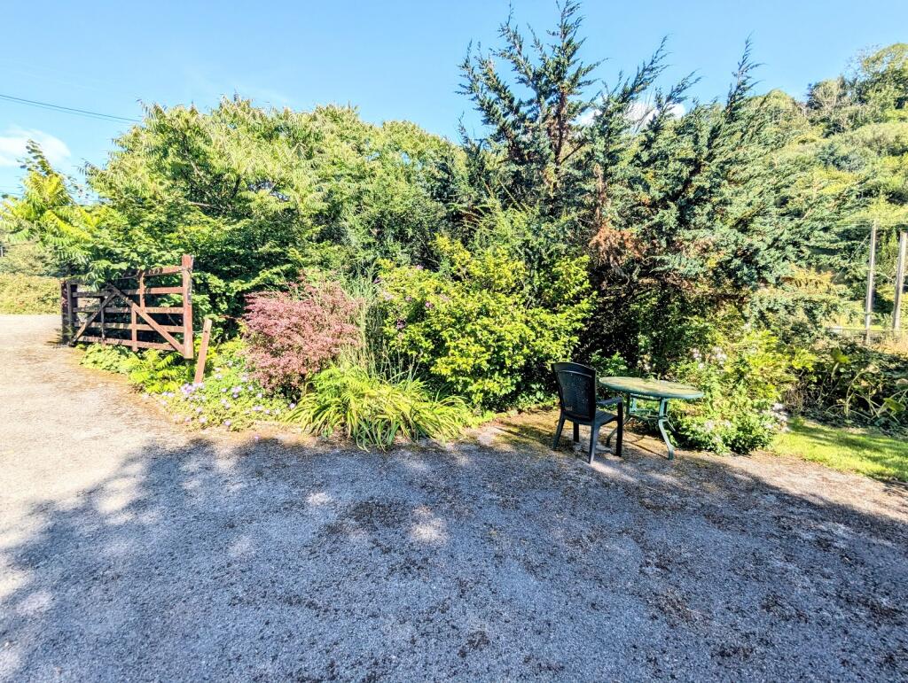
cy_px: 342
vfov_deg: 78.2
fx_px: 420
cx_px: 454
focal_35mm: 16
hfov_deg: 94.4
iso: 50
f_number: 2.2
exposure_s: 1/511
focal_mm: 2.35
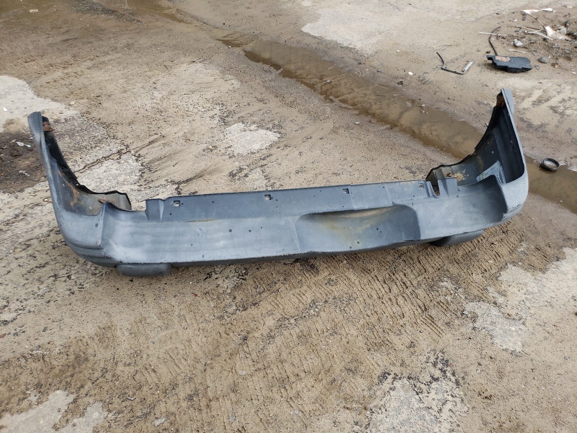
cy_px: 216
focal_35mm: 26
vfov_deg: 53.1
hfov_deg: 67.3
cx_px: 288
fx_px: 433
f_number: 1.5
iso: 50
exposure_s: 1/417
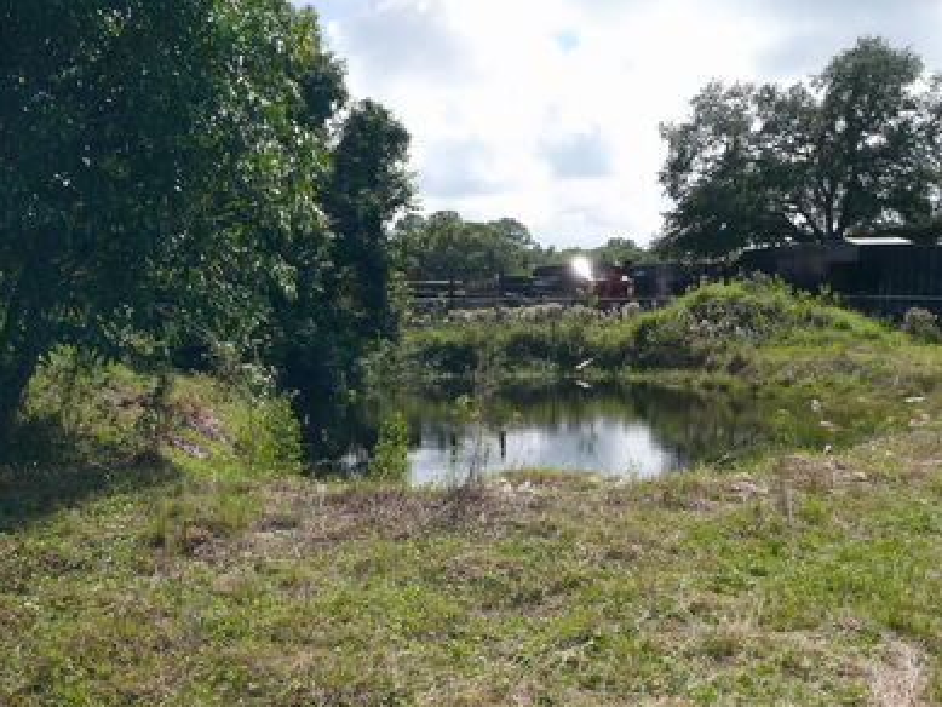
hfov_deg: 51.3
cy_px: 361
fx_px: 980
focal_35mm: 36
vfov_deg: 39.7
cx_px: 465
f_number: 5
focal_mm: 5.2
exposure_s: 1/500
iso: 80
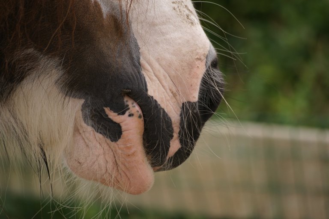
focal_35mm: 300
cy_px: 110
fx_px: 2741
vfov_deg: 4.6
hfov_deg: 6.9
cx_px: 164
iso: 250
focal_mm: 200
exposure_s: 1/500
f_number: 5
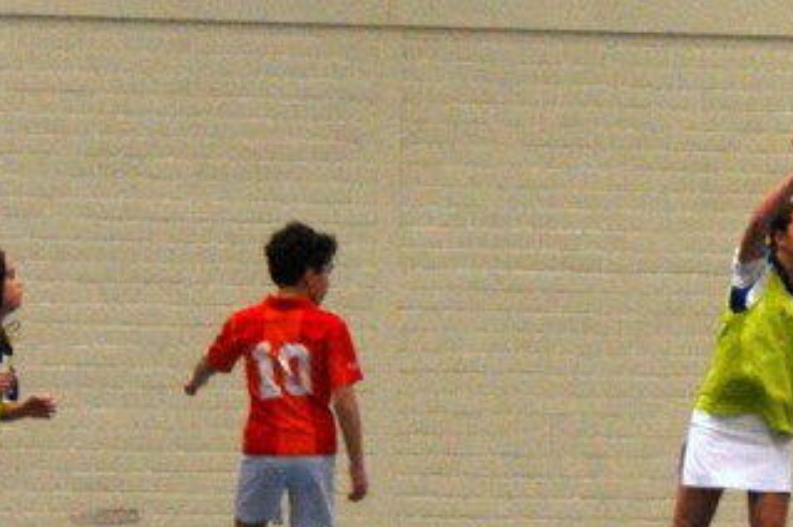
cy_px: 254
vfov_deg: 5.3
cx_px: 293
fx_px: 5721
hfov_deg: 7.9
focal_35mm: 260
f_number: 5.6
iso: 800
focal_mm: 70
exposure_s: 1/100
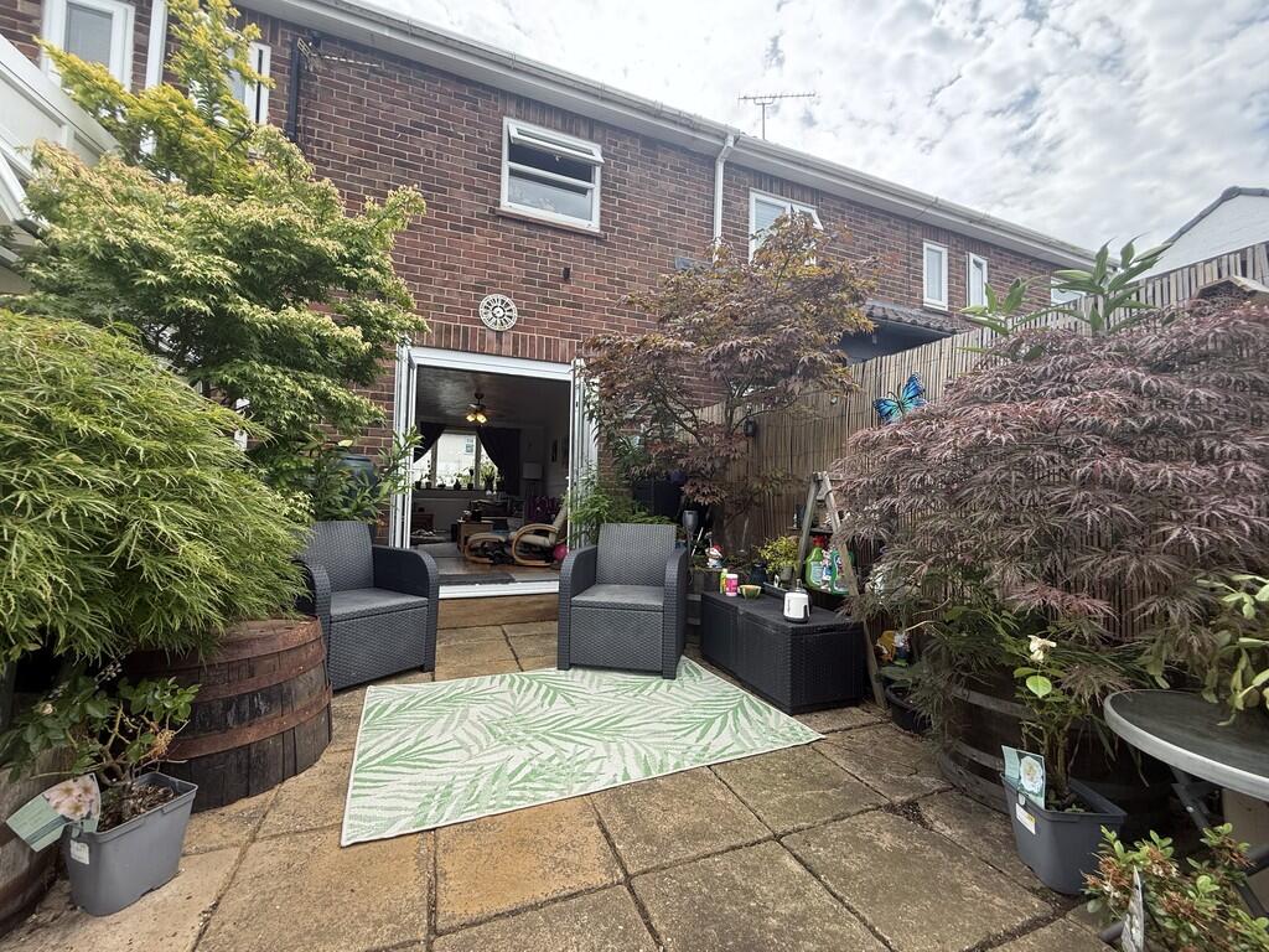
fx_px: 513
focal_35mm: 14
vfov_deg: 85.7
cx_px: 634
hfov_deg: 102.1
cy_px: 476
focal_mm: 2.22
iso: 50
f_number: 2.2
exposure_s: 1/359
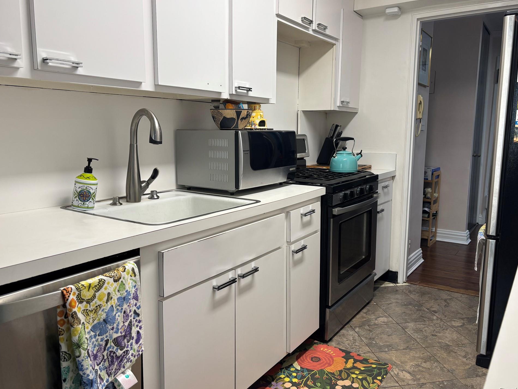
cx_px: 275
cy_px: 188
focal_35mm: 28
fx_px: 419
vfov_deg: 49.7
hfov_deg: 63.4
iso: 80
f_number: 1.6
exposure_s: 1/60
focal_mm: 5.96
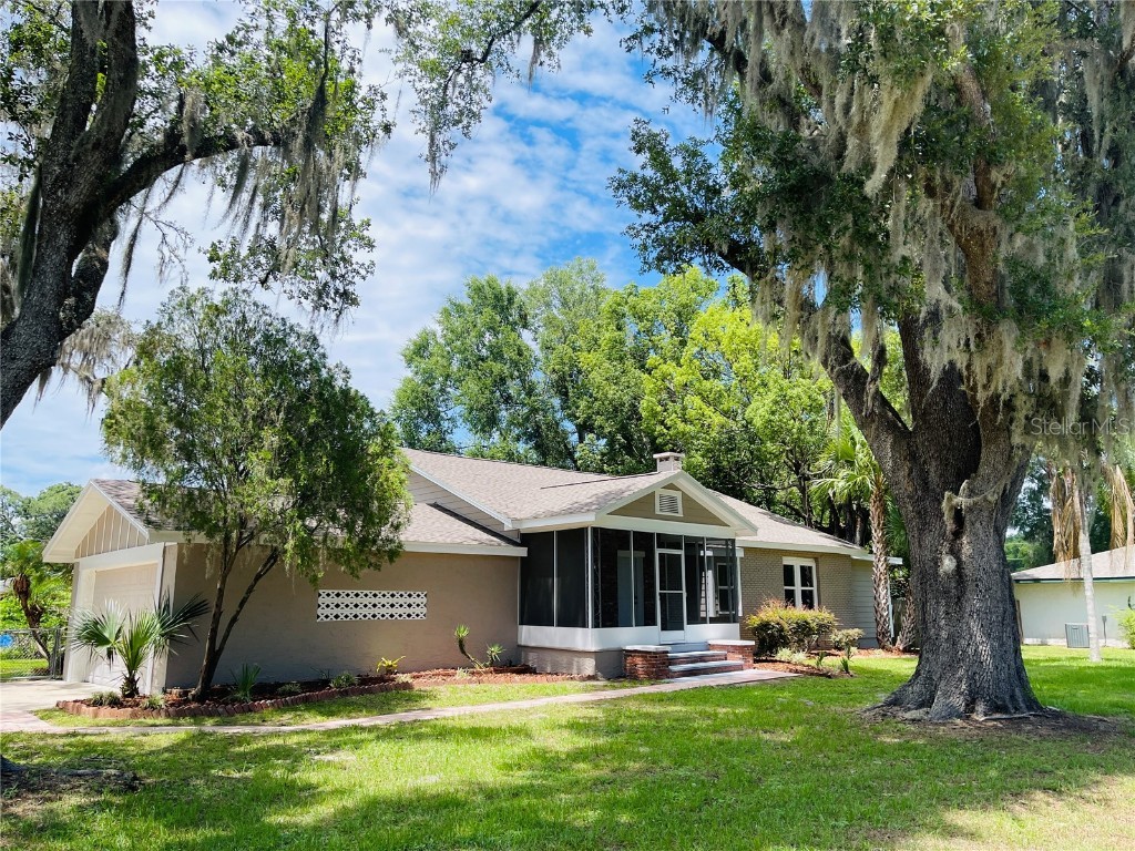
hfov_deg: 69.4
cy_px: 426
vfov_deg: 54.9
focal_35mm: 25
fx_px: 820
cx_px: 568
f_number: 1.6
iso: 32
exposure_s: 1/2012
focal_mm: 5.1
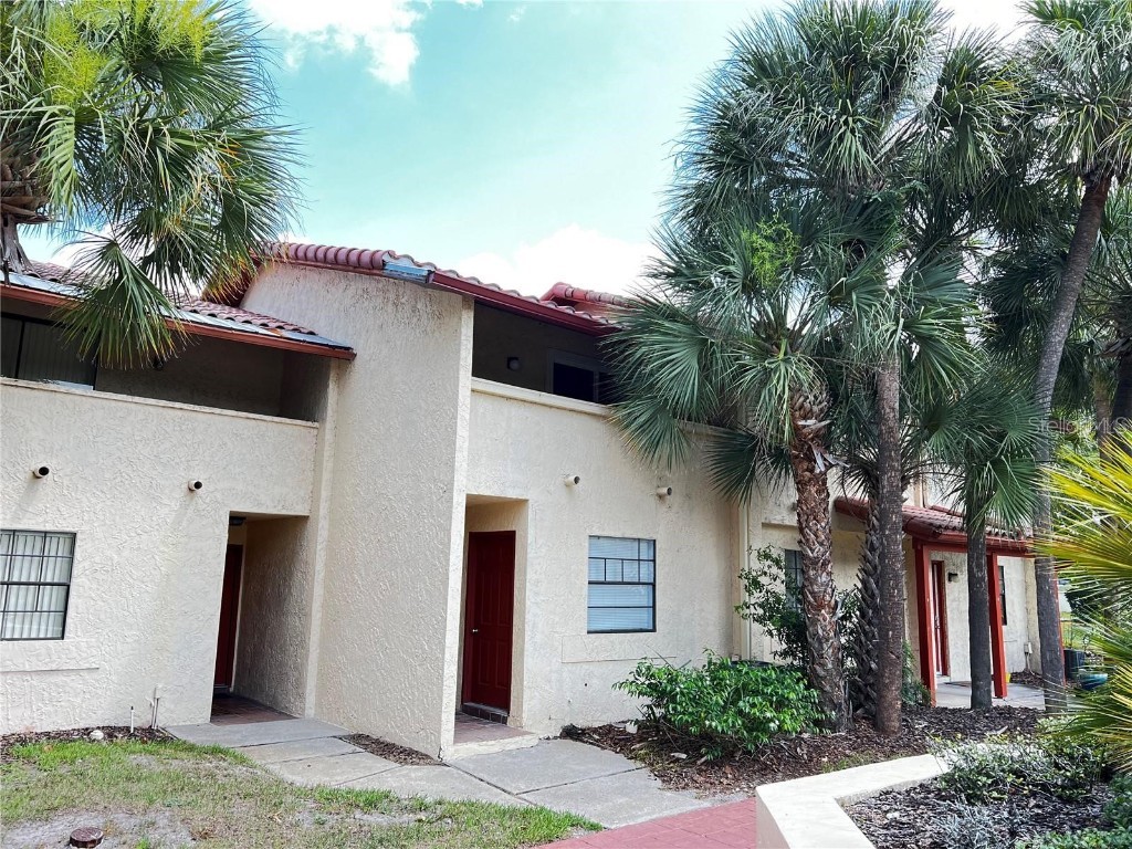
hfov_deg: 67.3
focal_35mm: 26
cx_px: 566
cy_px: 424
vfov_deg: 53.1
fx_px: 850
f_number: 1.5
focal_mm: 5.7
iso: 50
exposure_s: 1/299
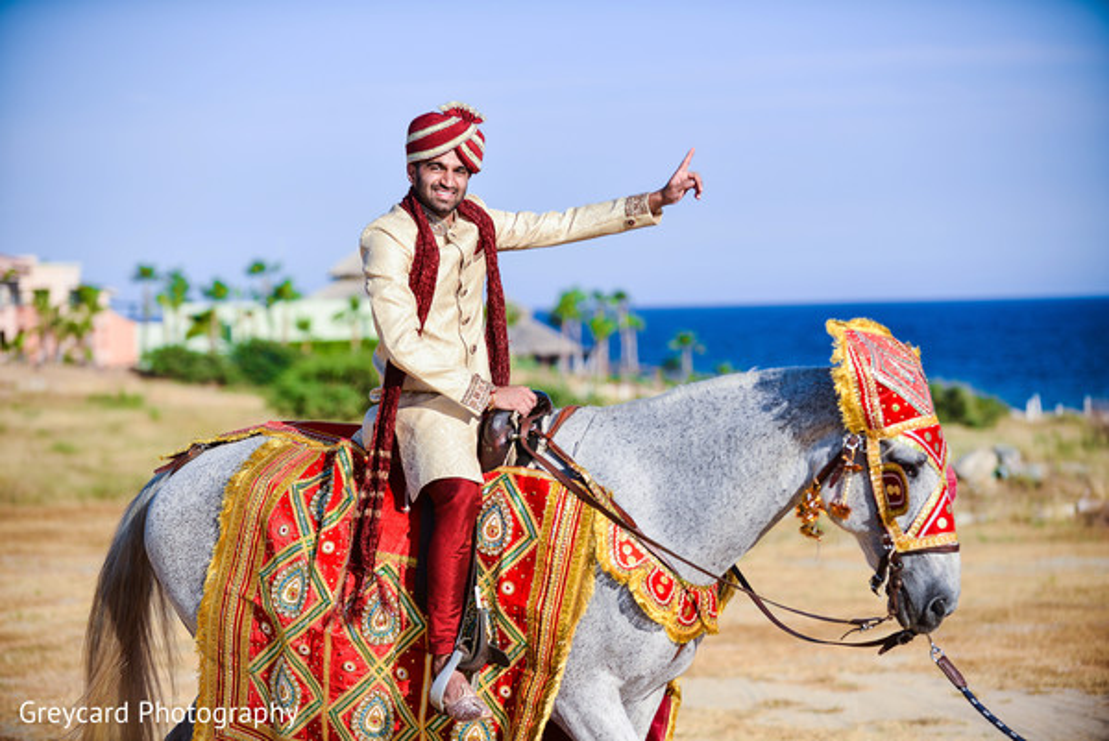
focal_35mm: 102
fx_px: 3144
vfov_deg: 13.4
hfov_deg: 20.0
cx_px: 554
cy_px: 370
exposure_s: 1/4000
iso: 200
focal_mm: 102
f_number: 3.2
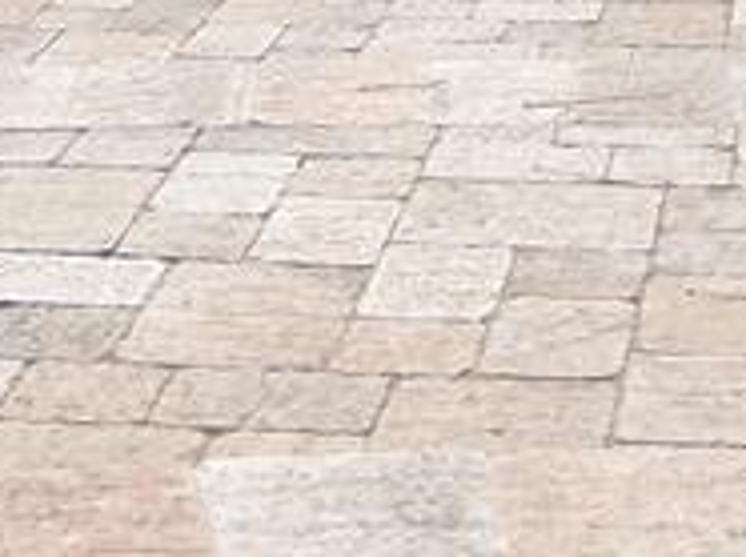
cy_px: -204
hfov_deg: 14.9
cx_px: 646
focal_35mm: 131
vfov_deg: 11.0
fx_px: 2820
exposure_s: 1/640
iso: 80
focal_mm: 6.7
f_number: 4.5
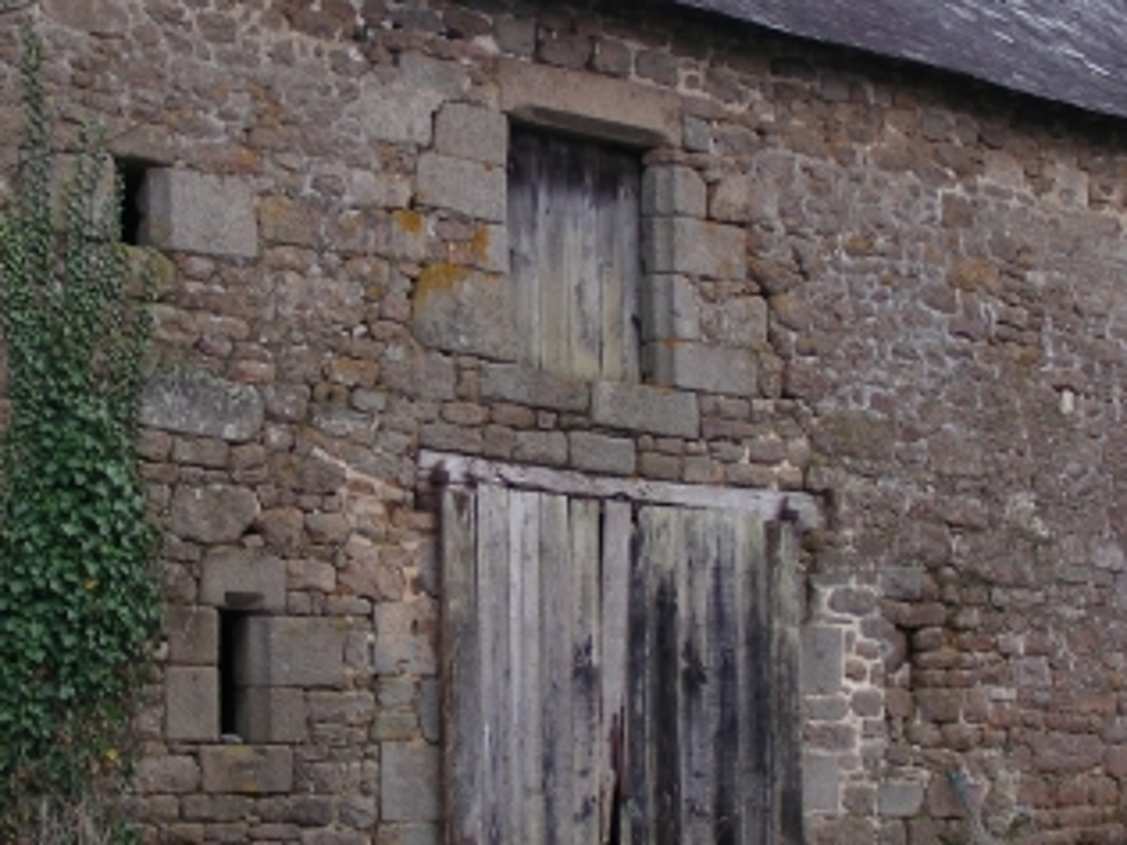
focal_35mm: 82
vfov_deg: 18.0
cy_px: 324
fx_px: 2670
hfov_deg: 23.8
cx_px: 453
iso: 50
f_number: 3.5
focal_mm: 6.3
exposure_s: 1/97.3
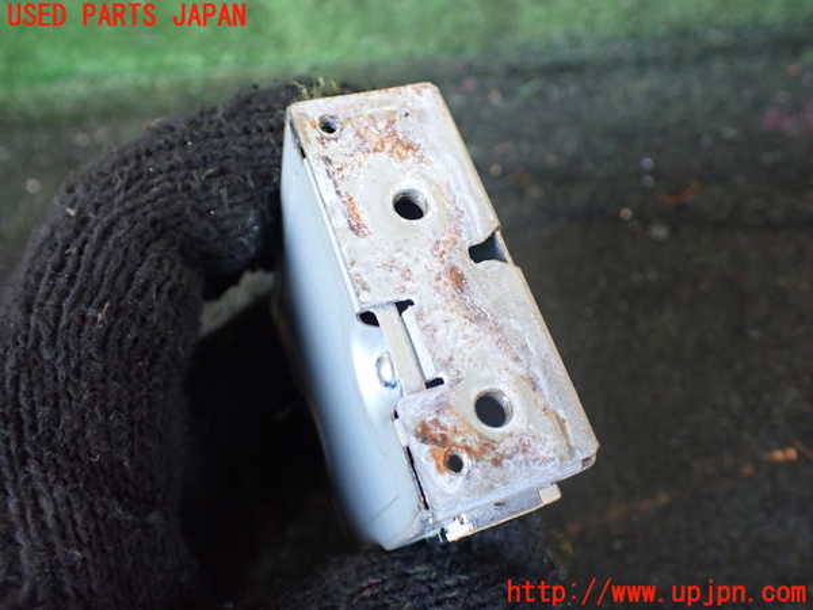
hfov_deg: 60.0
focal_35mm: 30
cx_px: 406
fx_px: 705
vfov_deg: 46.8
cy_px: 305
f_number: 2.3
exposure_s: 1/125
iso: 640
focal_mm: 5.4
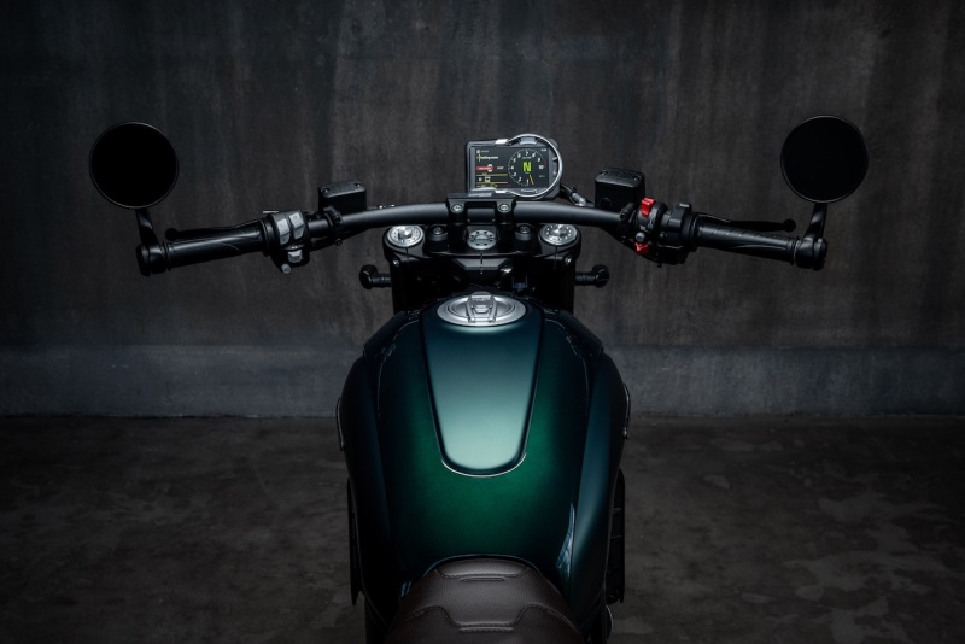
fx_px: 1153
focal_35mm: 43
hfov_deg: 45.4
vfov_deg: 31.2
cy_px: 322
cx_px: 482
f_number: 9
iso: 200
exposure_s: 1/160
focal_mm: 43
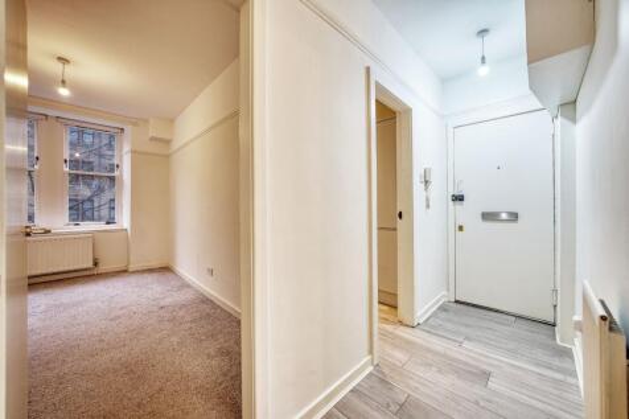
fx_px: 227
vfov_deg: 85.4
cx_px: 314
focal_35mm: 13
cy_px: 210
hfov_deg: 108.3
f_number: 2.8
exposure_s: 1/25
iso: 80
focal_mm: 13
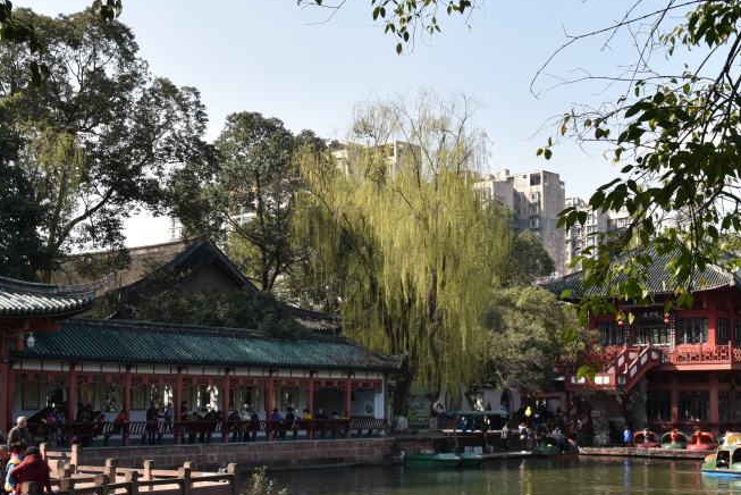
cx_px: 364
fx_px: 1174
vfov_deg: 23.7
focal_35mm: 57
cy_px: 320
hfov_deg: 35.0
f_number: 11
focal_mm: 31
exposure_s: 1/125
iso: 200
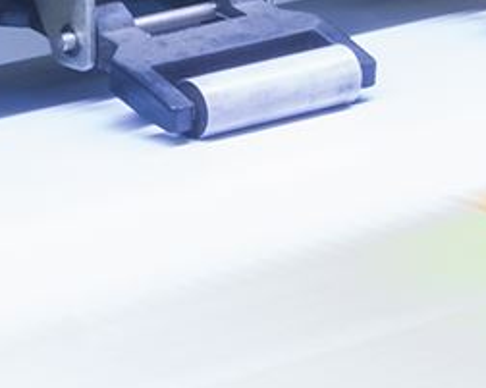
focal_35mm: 282
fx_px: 4052
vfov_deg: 5.5
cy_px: 266
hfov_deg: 6.9
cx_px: 158
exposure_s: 10
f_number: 22
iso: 100
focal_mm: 24
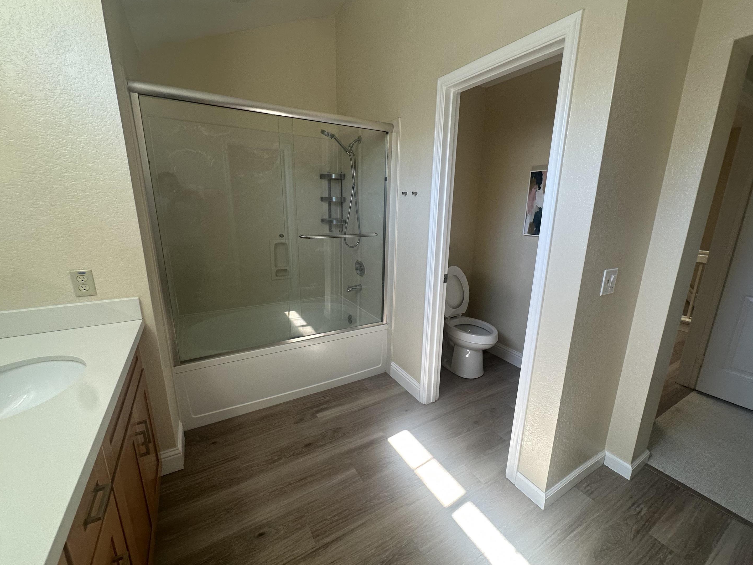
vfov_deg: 81.7
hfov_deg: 98.1
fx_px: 326
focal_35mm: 15
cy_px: 284
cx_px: 394
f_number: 2.2
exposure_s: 1/120
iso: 125
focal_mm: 2.22
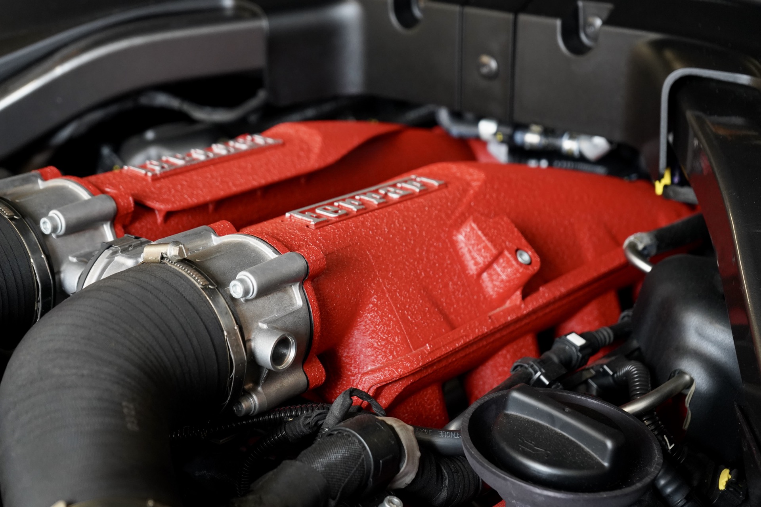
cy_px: 254
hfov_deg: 29.7
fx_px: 1437
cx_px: 380
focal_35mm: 68
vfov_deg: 20.0
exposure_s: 1/80
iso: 4000
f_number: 5.6
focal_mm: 68
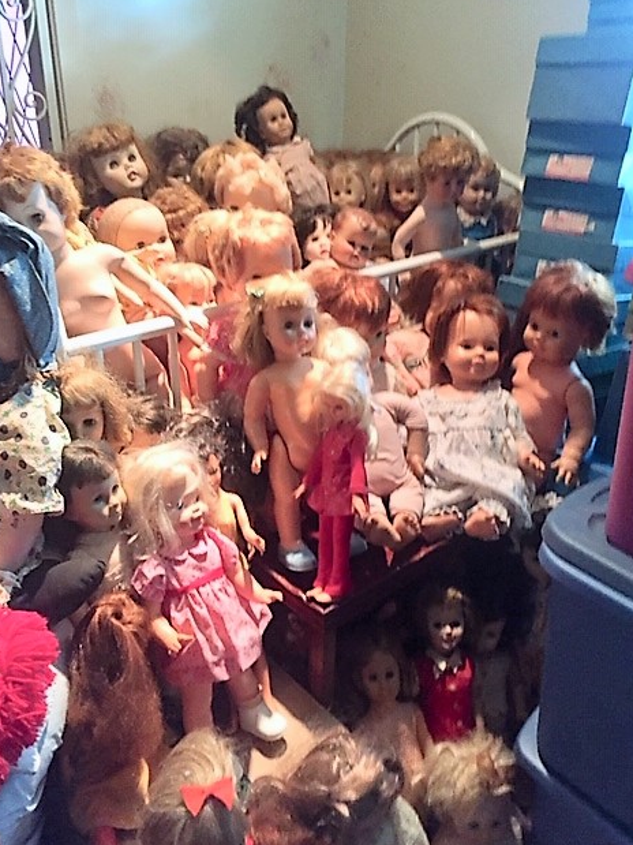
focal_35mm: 30
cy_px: 411
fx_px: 732
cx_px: 308
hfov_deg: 46.8
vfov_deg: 60.0
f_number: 2.2
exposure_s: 1/20
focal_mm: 4.15
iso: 250
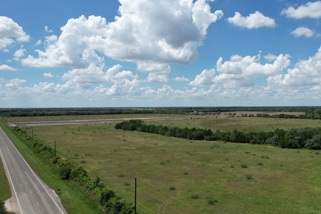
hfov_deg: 64.5
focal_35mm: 28
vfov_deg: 46.4
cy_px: 108
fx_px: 250
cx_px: 202
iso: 100
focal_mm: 8.38
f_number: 2.8
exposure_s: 1/3000
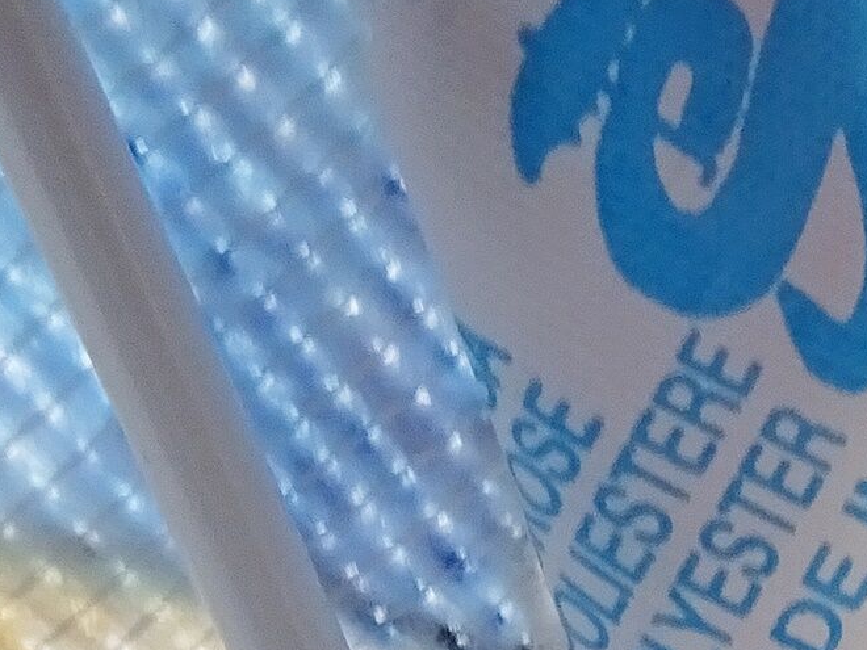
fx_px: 2429
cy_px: 860
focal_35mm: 97
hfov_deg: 18.7
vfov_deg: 14.6
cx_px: 1155
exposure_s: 1/30
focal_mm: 4.1
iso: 250
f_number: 3.5
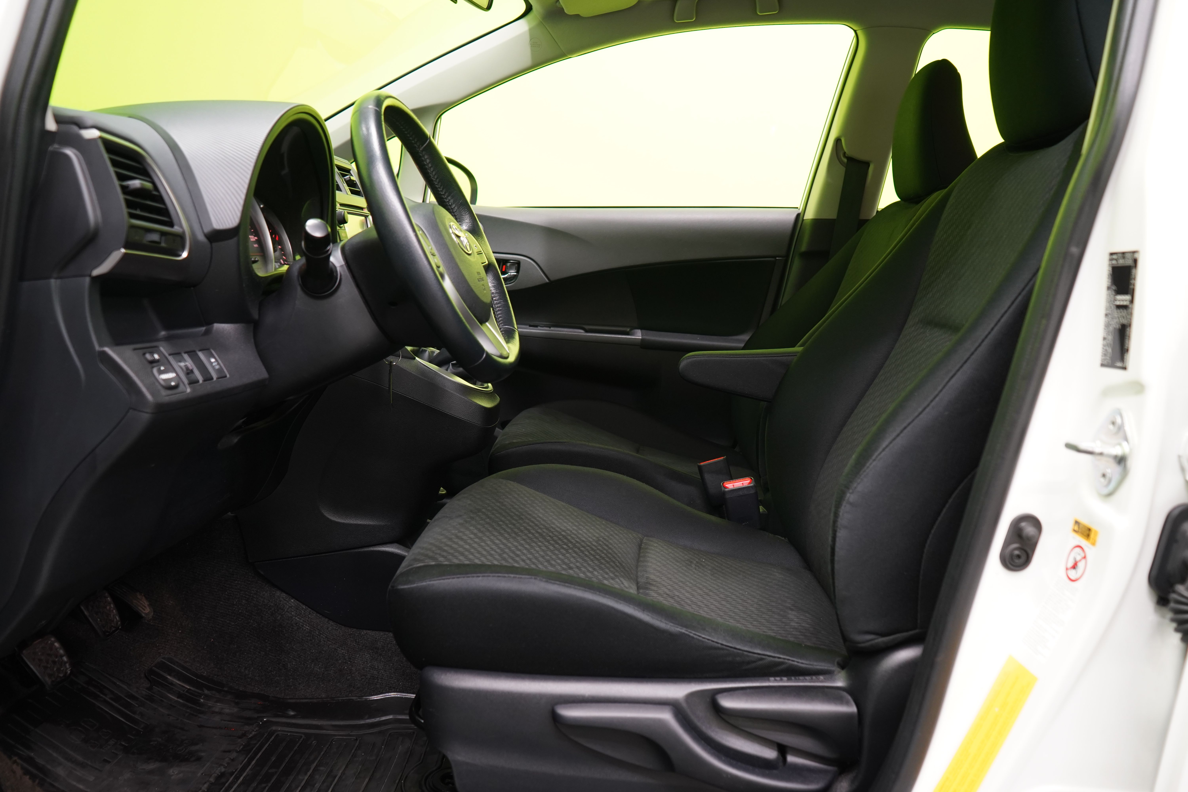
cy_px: 396
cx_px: 594
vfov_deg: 46.4
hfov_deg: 65.5
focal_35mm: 28
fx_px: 924
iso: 1250
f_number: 5
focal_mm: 28
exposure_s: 1/20
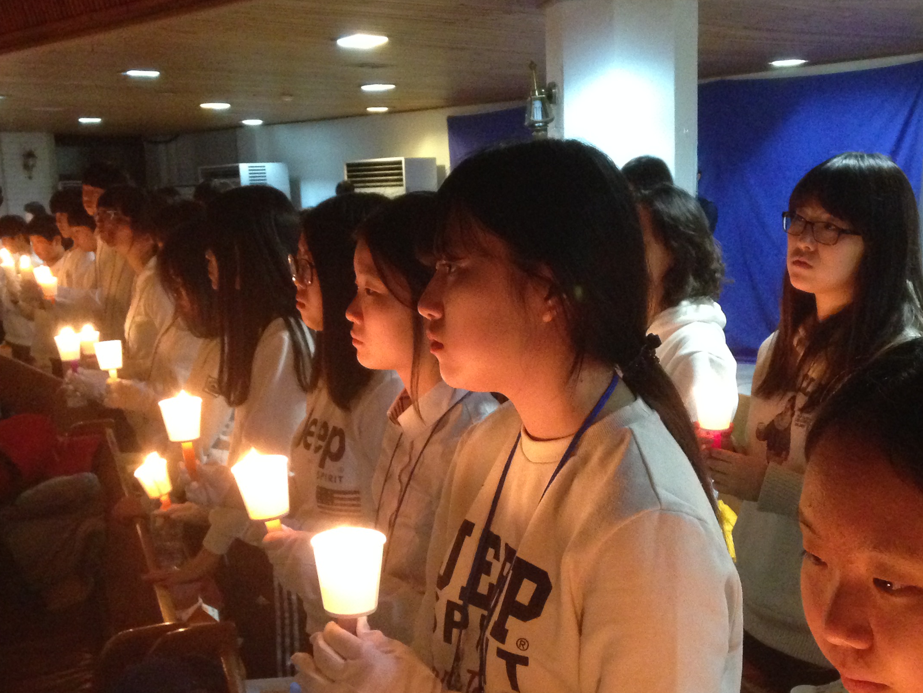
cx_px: 481
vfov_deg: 29.0
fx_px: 1333
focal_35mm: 50
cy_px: 434
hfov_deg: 38.2
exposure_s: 1/15
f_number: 2.4
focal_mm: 4.12
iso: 500
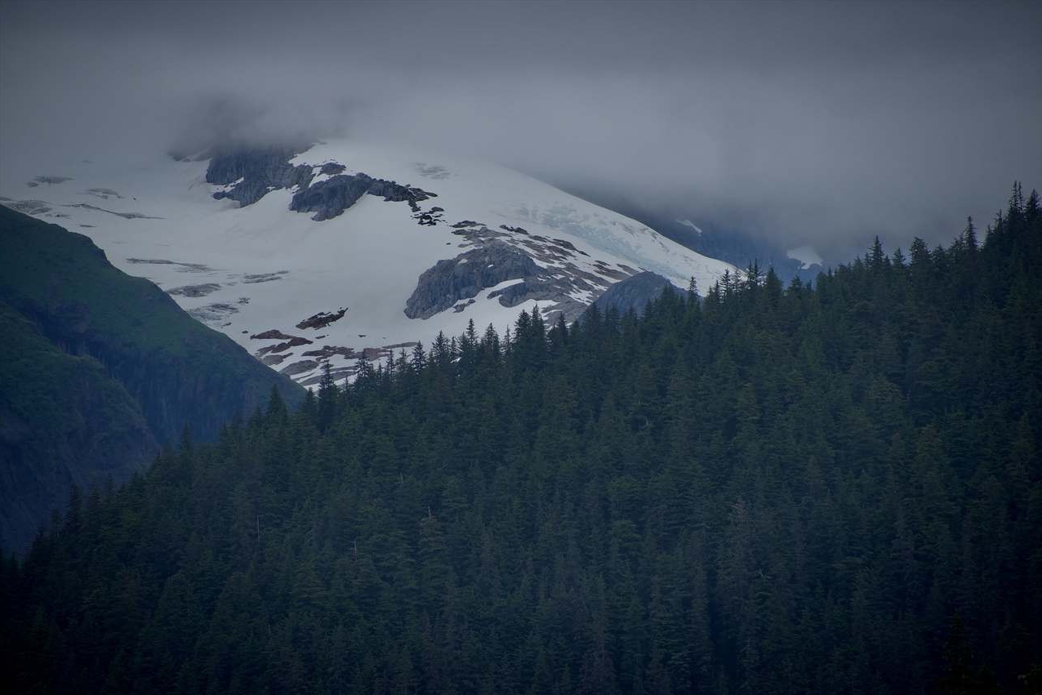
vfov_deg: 4.6
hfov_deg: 6.8
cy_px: 347
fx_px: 8713
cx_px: 520
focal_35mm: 301
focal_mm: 300
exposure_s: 1/640
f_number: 6.3
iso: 100
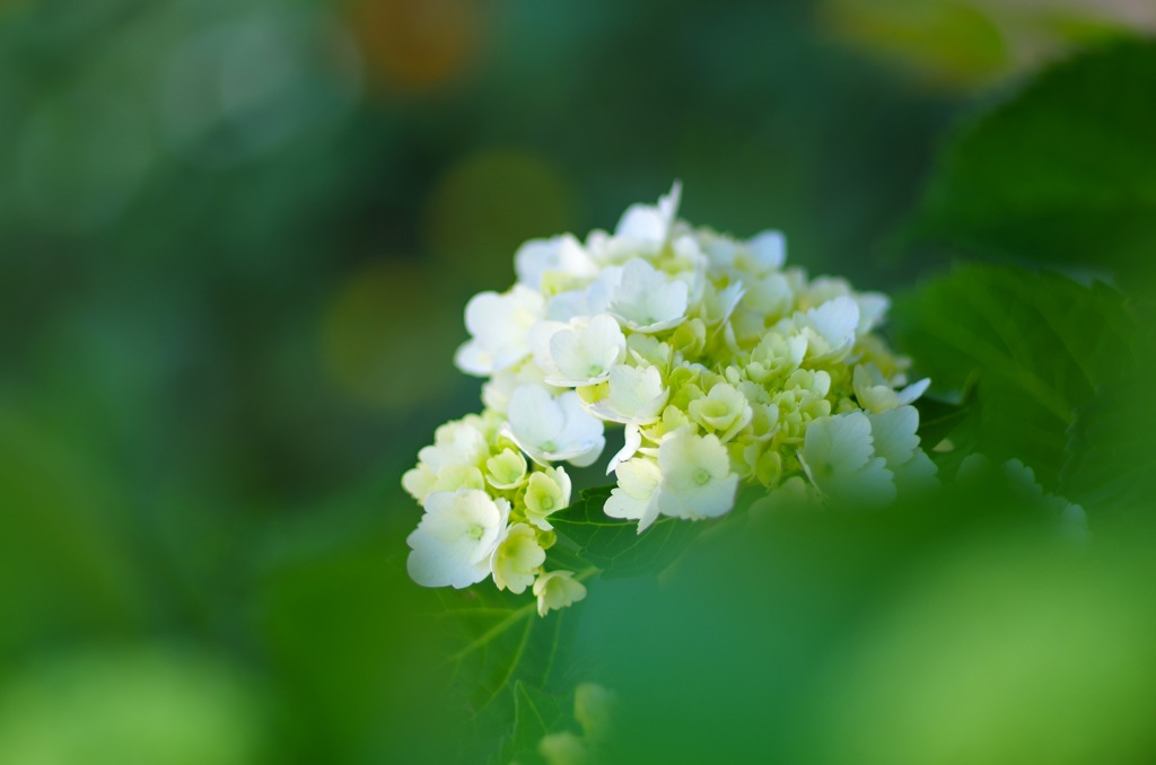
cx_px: 578
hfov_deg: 17.8
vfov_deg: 11.8
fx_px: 3701
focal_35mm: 116
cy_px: 382
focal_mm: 77
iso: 80
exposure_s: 1/250
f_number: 2
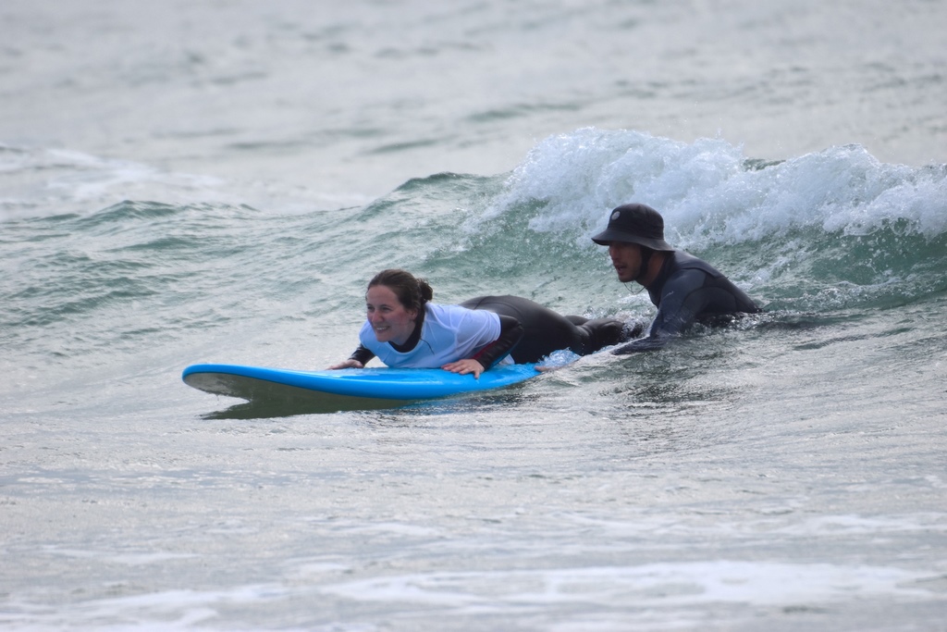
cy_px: 316
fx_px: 15784
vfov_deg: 2.3
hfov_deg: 3.4
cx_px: 474
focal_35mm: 600
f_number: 6.7
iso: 400
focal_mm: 400
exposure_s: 1/1600
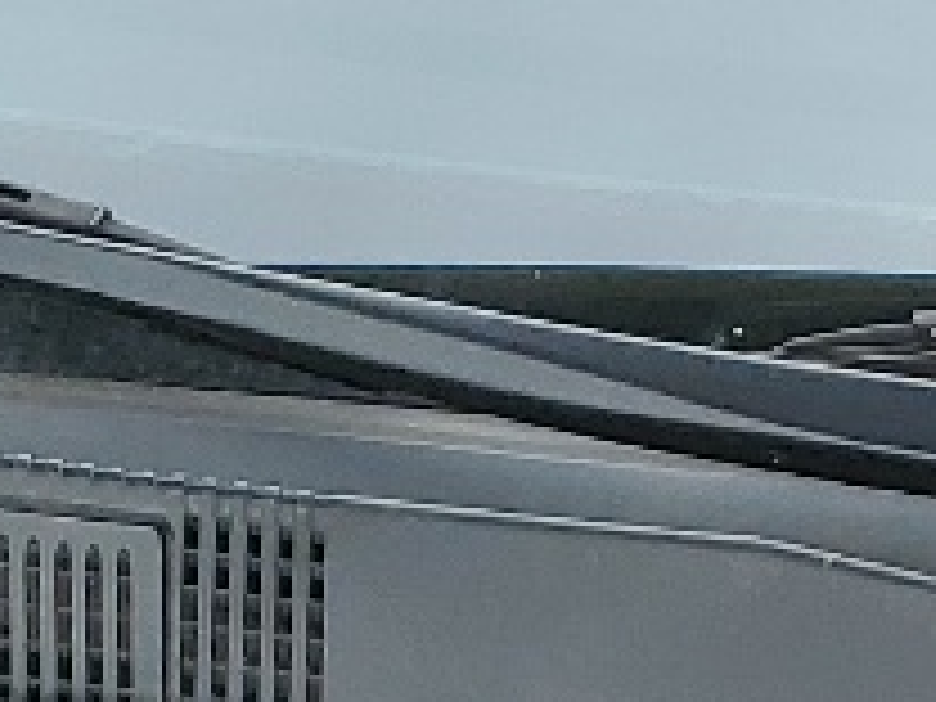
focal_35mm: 200
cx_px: 1696
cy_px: 1908
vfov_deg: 6.9
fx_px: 5408
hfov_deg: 9.4
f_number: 1.5
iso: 50
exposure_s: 1/588
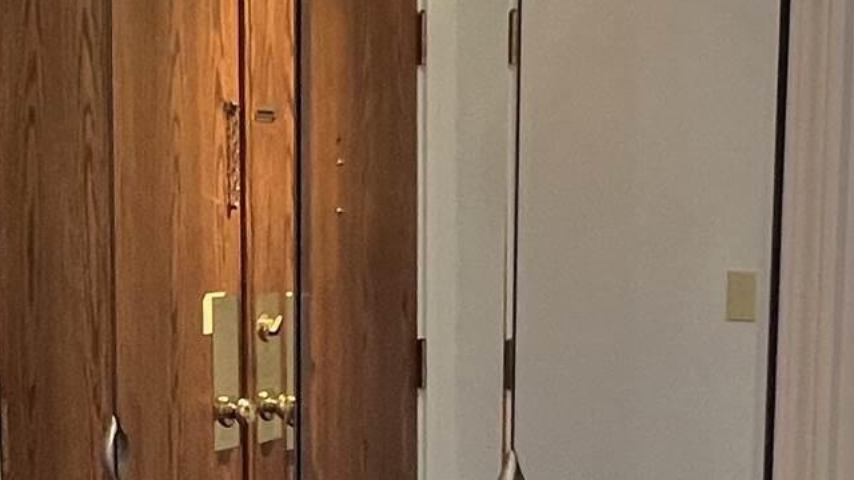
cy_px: 397
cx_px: 219
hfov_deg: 30.5
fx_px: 1540
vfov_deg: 17.6
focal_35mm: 68
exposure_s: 1/60
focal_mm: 1.57
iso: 250
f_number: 1.8
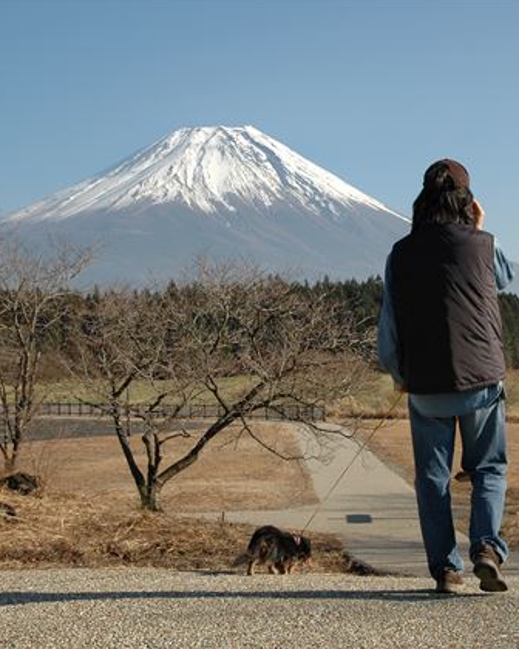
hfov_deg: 25.2
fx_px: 1152
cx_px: 365
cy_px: 324
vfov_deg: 31.5
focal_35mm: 60
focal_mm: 28
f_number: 7.1
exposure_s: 1/500
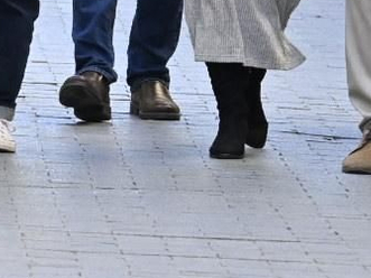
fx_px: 8228
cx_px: 232
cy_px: -252
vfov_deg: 1.9
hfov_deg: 2.6
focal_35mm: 768
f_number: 6.3
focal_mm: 110
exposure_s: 1/400
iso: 1250
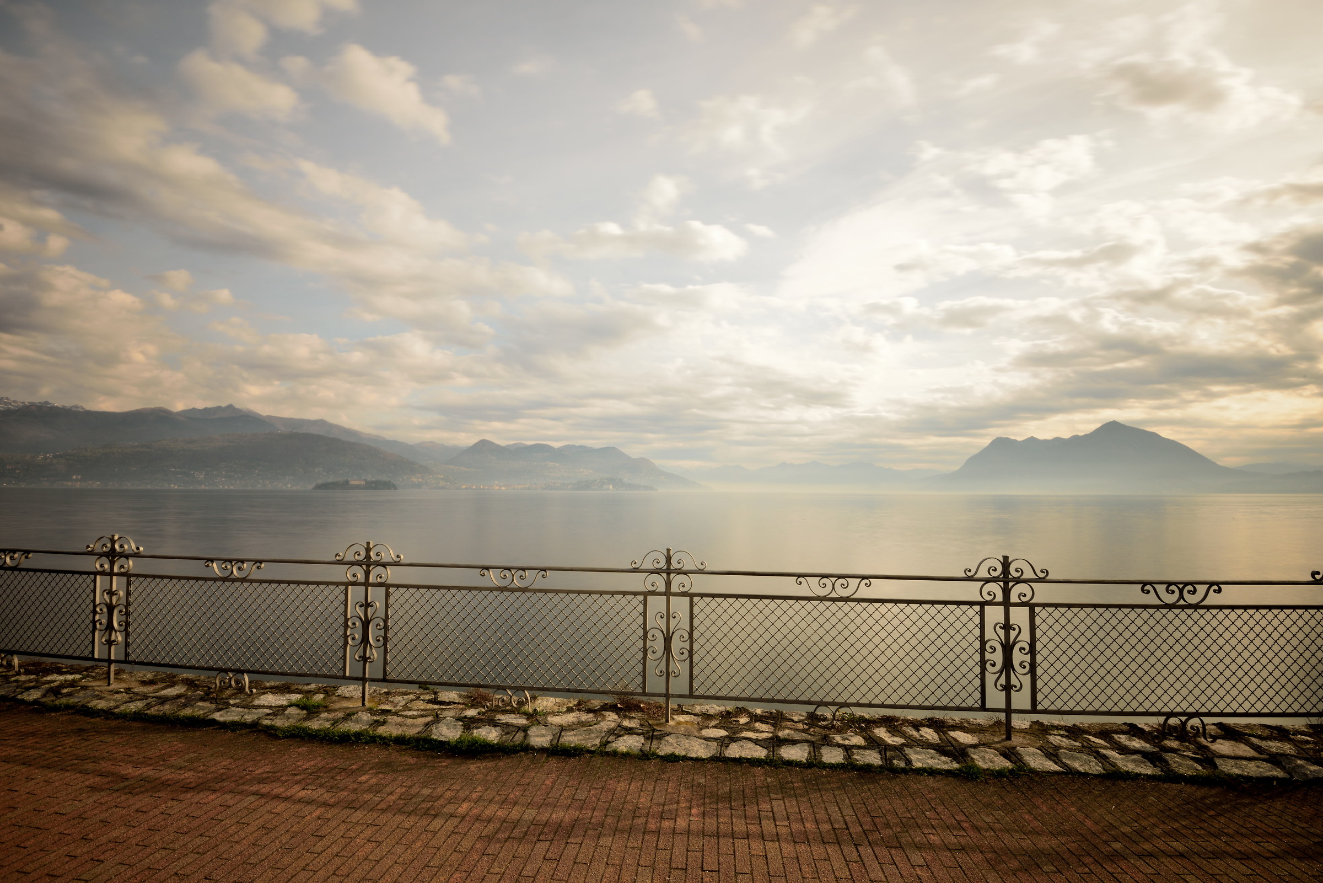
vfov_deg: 73.8
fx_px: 588
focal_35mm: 16
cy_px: 442
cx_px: 662
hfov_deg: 96.7
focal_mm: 16
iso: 100
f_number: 22
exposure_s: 6.4
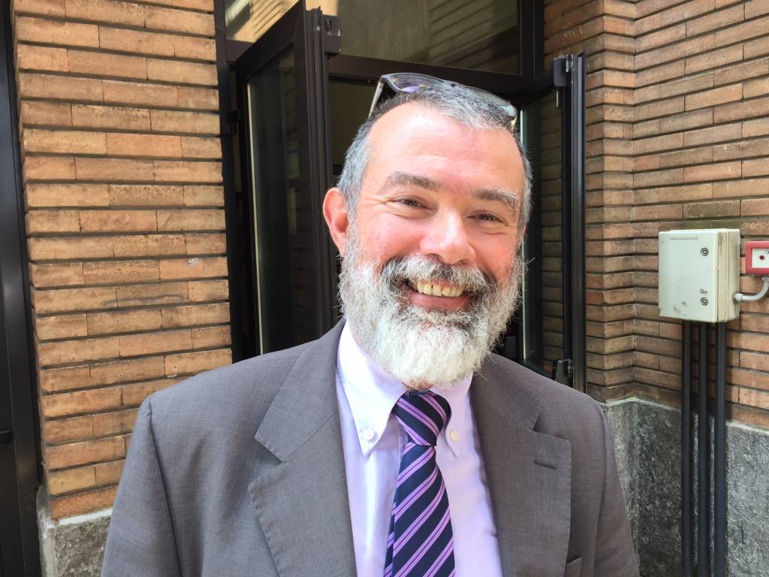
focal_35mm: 29
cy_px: 288
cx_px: 384
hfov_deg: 61.7
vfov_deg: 48.2
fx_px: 644
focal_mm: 4.15
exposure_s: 1/103
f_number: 2.2
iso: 32
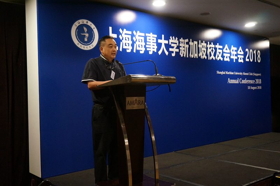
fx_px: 280
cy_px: 93
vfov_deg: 36.8
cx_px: 140
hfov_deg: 53.2
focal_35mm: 36
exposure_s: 1/40
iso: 3200
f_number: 4.5
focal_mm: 24
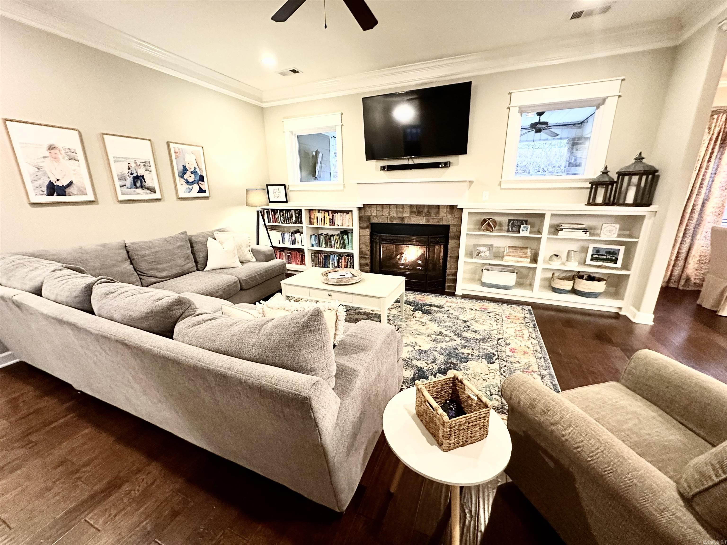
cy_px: 272
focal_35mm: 14
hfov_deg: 102.1
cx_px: 364
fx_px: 294
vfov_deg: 85.7
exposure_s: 1/60
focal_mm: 2.22
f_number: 2.2
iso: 800
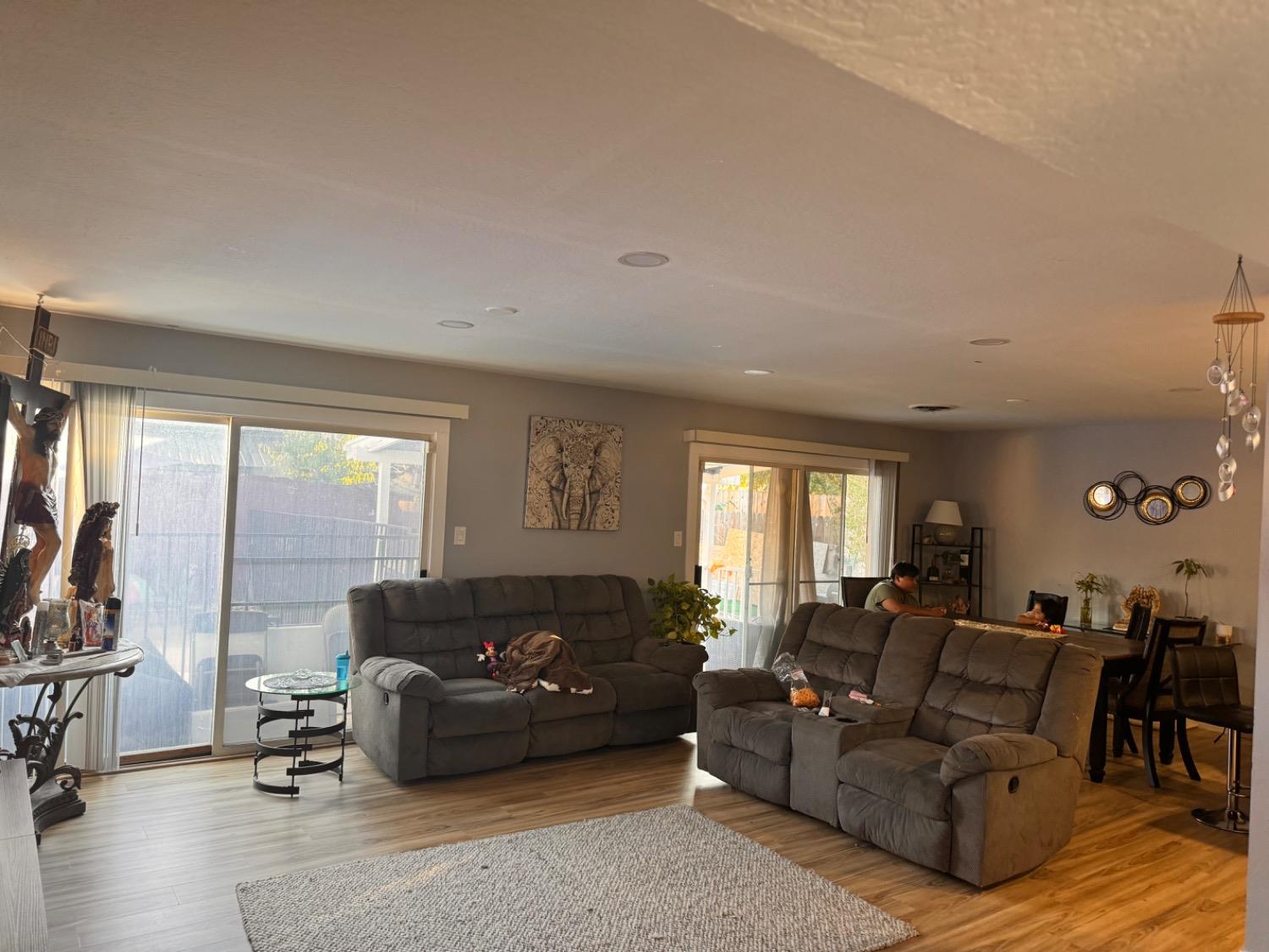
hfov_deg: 71.6
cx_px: 634
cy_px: 476
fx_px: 880
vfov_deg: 56.8
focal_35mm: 24
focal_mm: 6.76
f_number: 1.78
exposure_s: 1/60
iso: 200
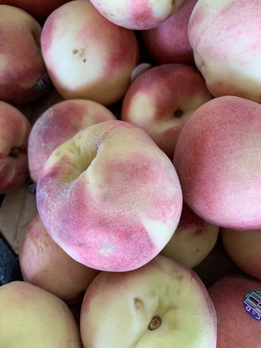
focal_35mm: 26
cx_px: 130
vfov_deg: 67.3
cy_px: 174
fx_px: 261
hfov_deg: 53.1
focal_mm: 4.25
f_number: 1.8
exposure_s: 1/61
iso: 100
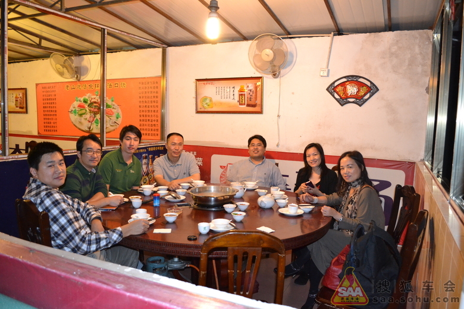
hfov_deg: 67.4
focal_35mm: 27
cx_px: 232
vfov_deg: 47.9
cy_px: 154
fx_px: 348
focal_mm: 18
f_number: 3.5
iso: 2200
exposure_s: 1/60
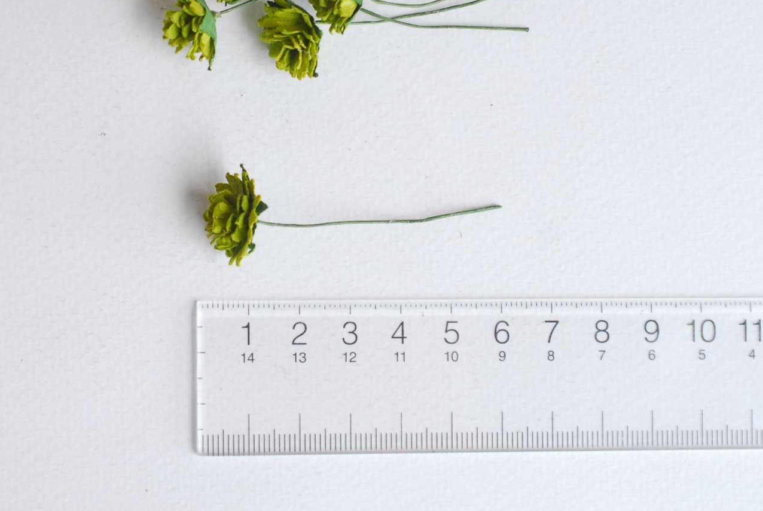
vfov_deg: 15.0
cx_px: 316
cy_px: 164
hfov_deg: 22.3
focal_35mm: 91
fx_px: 1932
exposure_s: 1/250
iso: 800
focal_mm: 40
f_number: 5.6
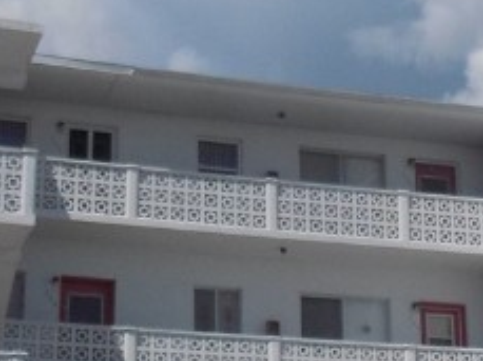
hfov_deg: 19.1
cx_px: 247
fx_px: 1435
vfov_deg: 14.3
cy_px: 255
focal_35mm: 103
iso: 80
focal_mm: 4
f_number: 9.9
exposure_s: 1/320
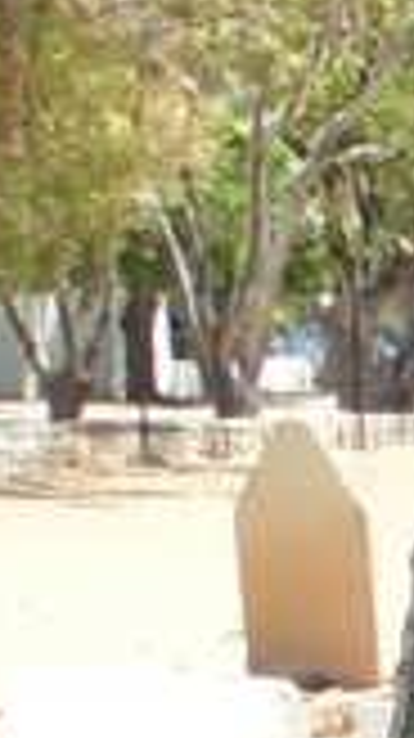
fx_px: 5456
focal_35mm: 279
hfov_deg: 3.7
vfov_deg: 7.4
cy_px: 1611
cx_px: 2502
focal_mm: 6.3
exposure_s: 1/250
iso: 80
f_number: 3.5
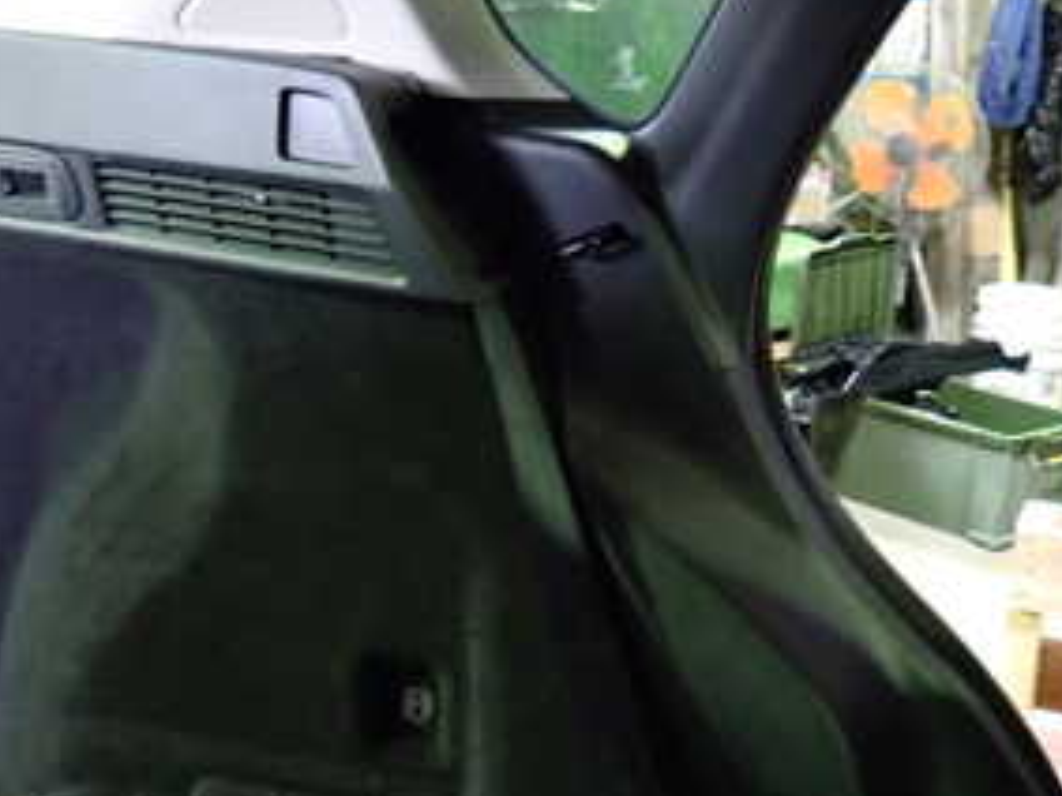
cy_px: 436
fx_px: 1625
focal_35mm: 53
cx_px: 555
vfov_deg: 27.5
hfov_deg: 36.2
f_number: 2
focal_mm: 4.5
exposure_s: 1/30
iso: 800
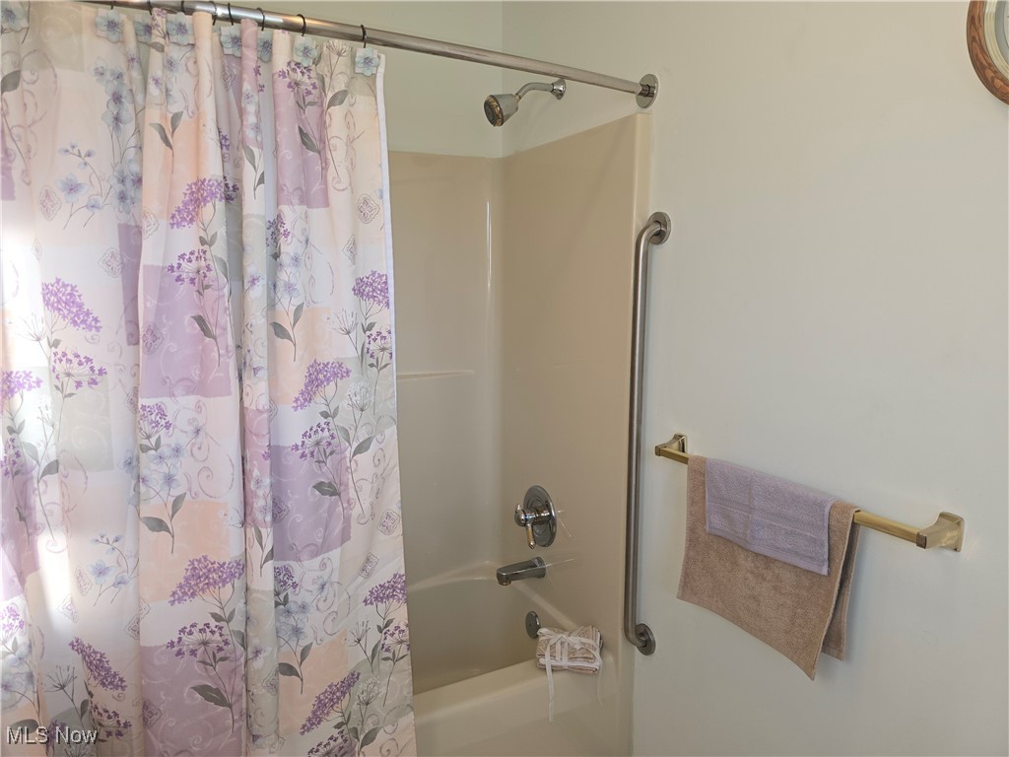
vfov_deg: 58.9
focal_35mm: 23
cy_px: 378
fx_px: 670
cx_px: 504
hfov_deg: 73.9
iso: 25
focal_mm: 6.3
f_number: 1.7
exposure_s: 1/60
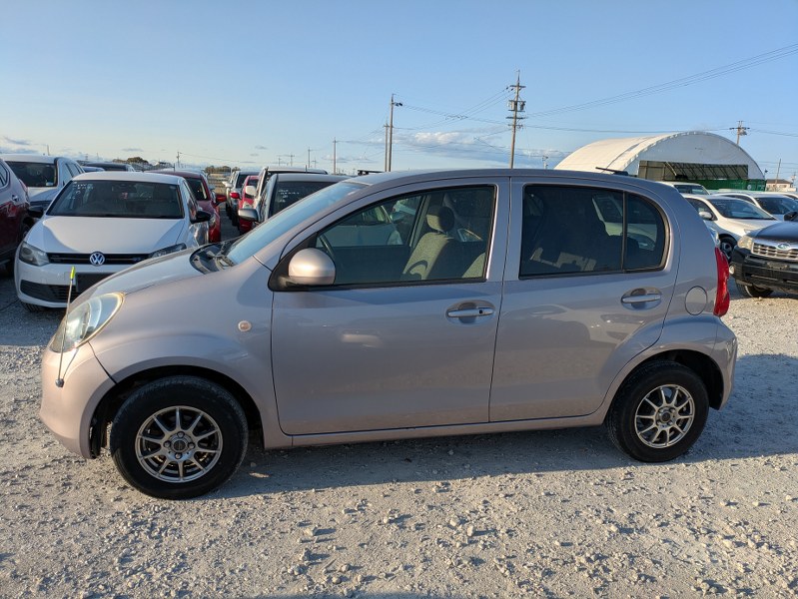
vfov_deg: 54.9
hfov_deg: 69.4
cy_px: 300
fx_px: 577
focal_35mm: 25
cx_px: 399
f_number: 1.89
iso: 46
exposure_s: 1/1580
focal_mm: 5.43
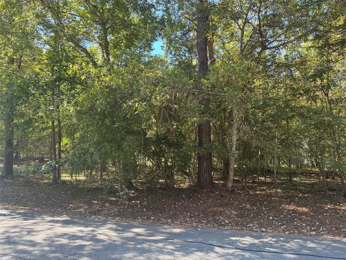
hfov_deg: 71.6
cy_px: 130
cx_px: 173
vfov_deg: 56.8
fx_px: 240
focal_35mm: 24
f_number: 1.78
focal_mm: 6.76
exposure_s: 1/260
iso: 64
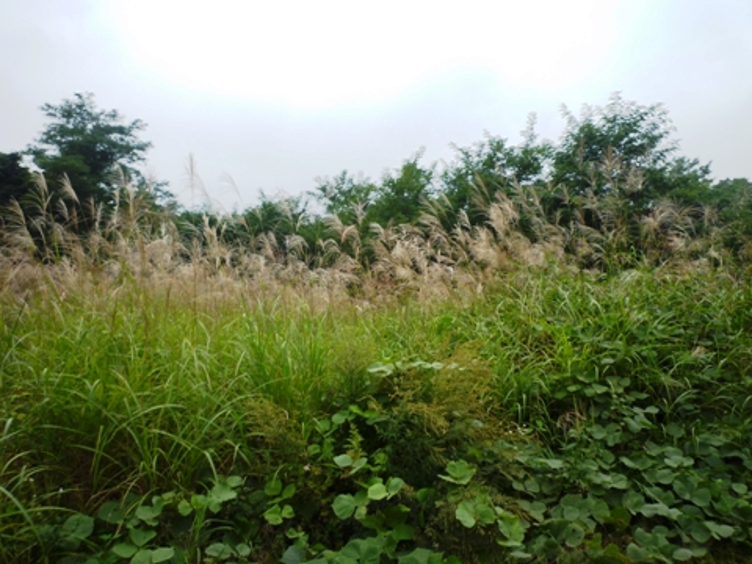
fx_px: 543
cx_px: 376
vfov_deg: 54.9
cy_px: 282
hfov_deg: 69.4
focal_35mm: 25
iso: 80
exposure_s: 1/160
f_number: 2.8
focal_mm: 4.4
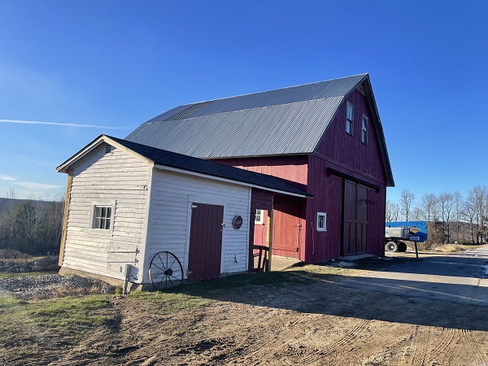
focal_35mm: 26
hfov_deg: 67.3
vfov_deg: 53.1
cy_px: 183
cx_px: 244
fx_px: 367
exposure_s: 1/2212
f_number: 1.6
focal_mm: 4.2
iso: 32
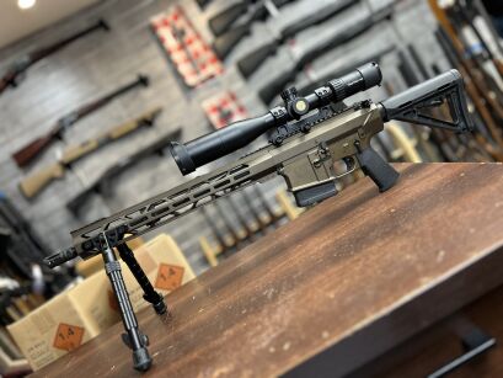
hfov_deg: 67.3
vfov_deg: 53.1
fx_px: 378
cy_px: 189
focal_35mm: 26
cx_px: 252
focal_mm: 5.7
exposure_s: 1/50
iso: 125
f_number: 1.5
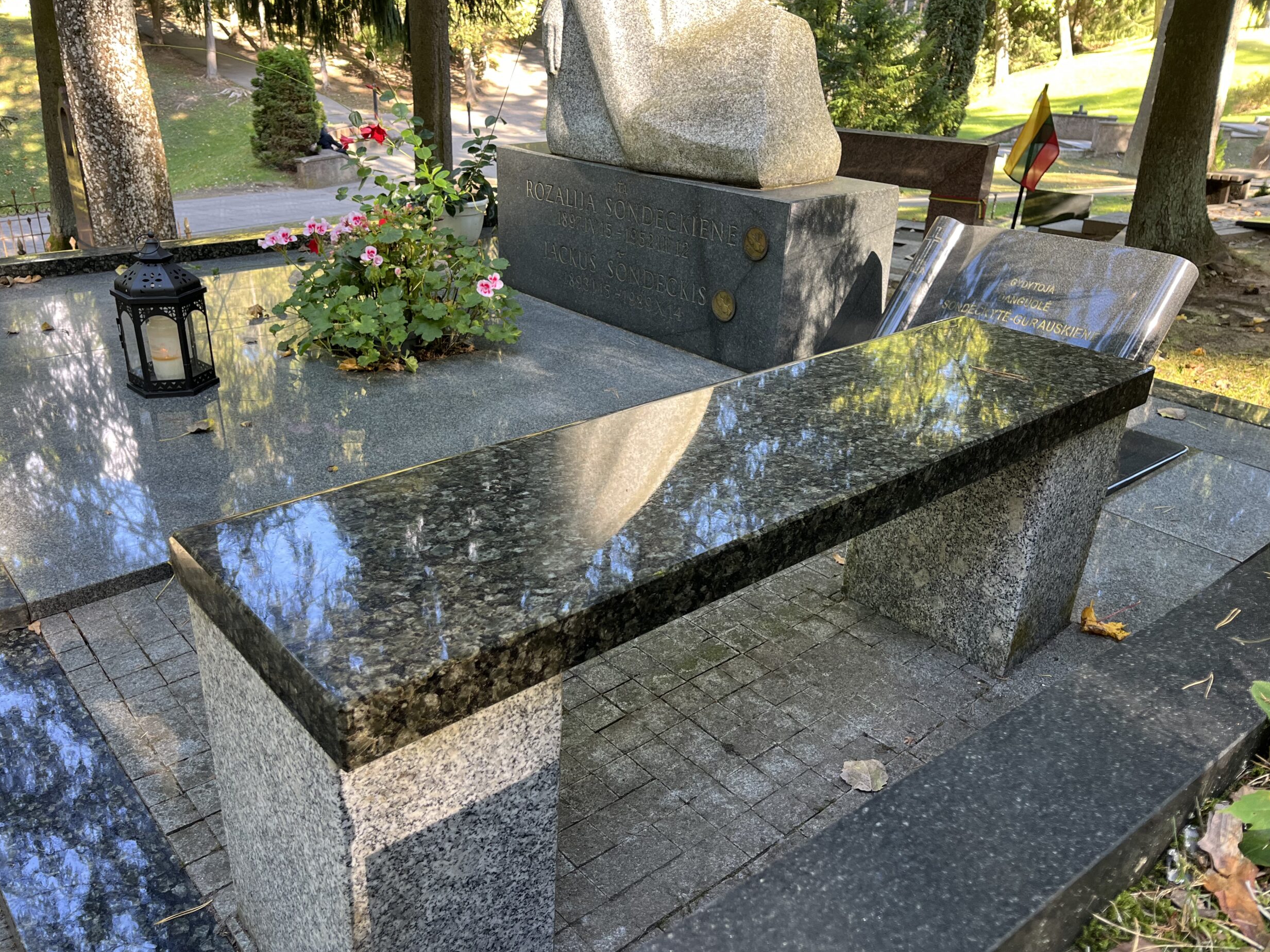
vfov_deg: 51.4
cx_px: 618
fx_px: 991
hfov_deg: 65.3
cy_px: 489
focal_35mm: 27
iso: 100
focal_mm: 5.1
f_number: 1.6
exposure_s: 1/121
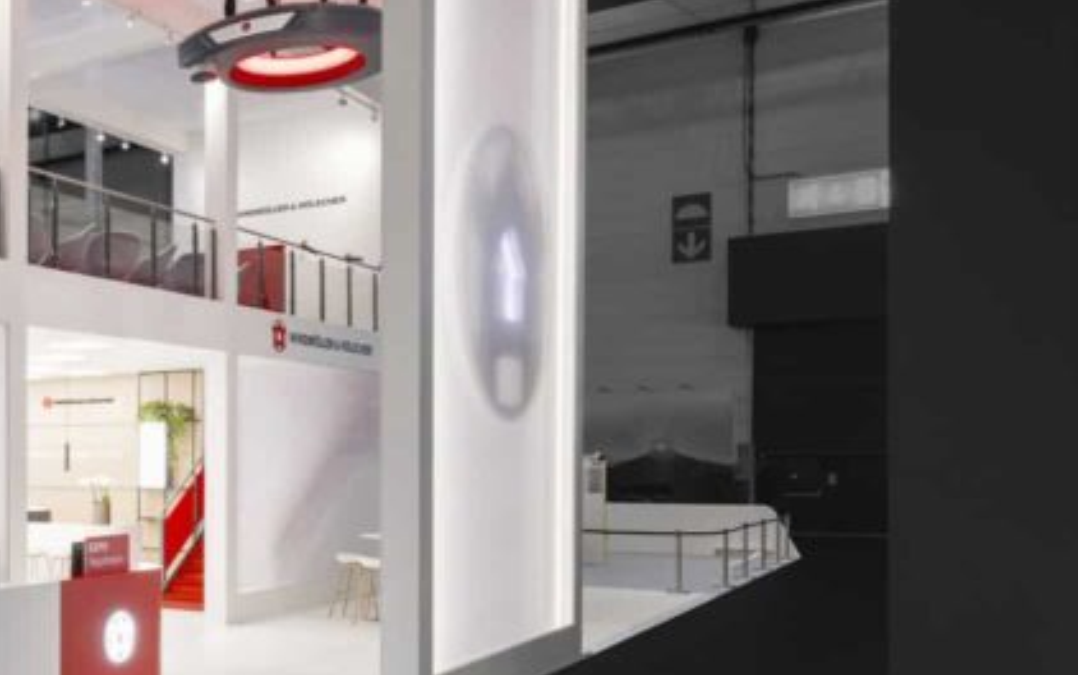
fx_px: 1234
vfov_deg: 30.3
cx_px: -102
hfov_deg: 39.0
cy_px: 451
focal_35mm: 42
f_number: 13
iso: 200
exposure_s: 1/10
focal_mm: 17
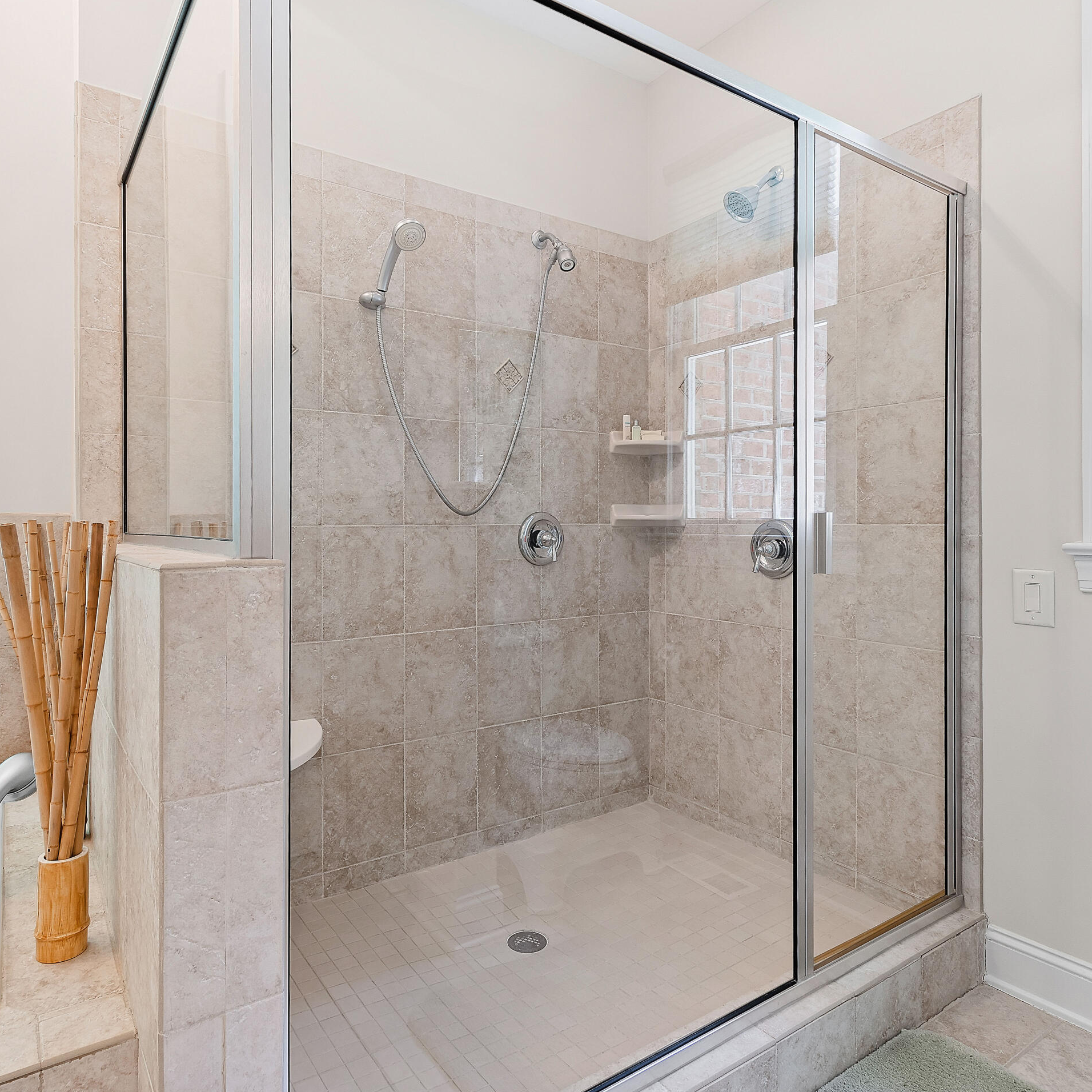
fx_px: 714
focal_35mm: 20
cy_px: 523
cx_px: 543
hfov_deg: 74.8
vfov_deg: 74.8
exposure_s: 1/1.67
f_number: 8
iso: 100
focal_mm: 10
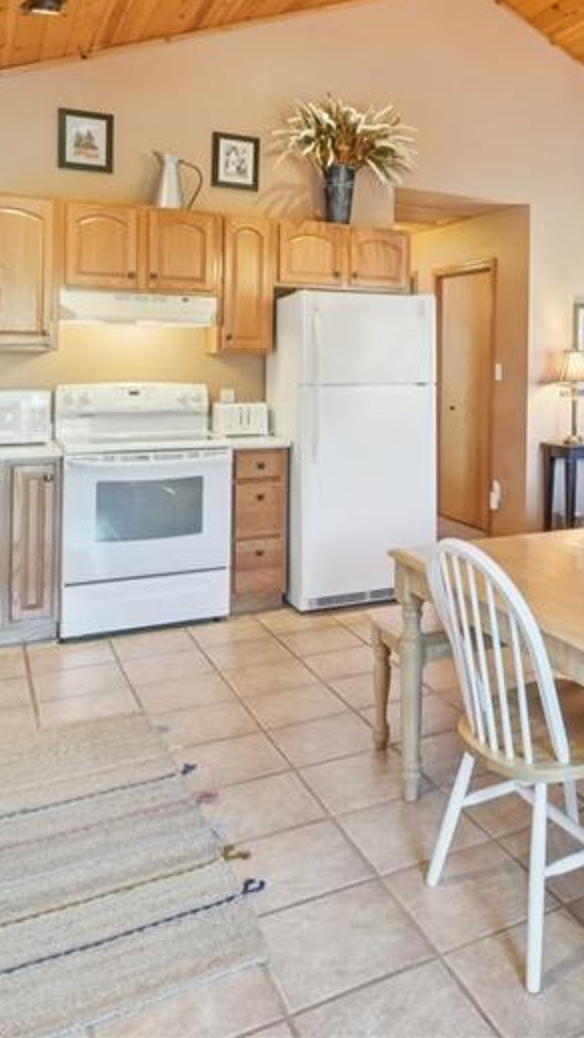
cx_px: 514
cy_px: 358
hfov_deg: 35.8
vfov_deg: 61.3
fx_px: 853
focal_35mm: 31
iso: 800
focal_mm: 10
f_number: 8
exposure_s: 1/4
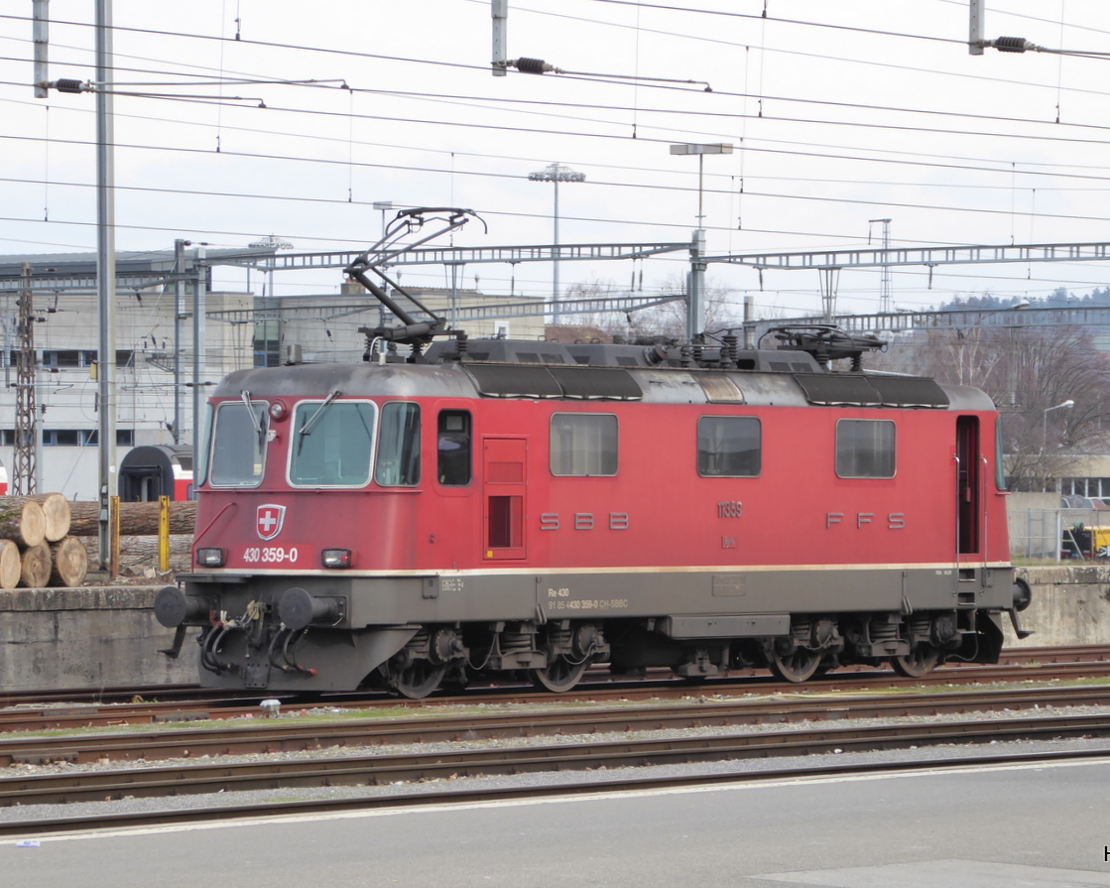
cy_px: 444
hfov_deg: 9.7
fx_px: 6570
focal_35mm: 200
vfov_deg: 7.7
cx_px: 576
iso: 125
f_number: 5.6
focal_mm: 30.9
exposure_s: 1/100
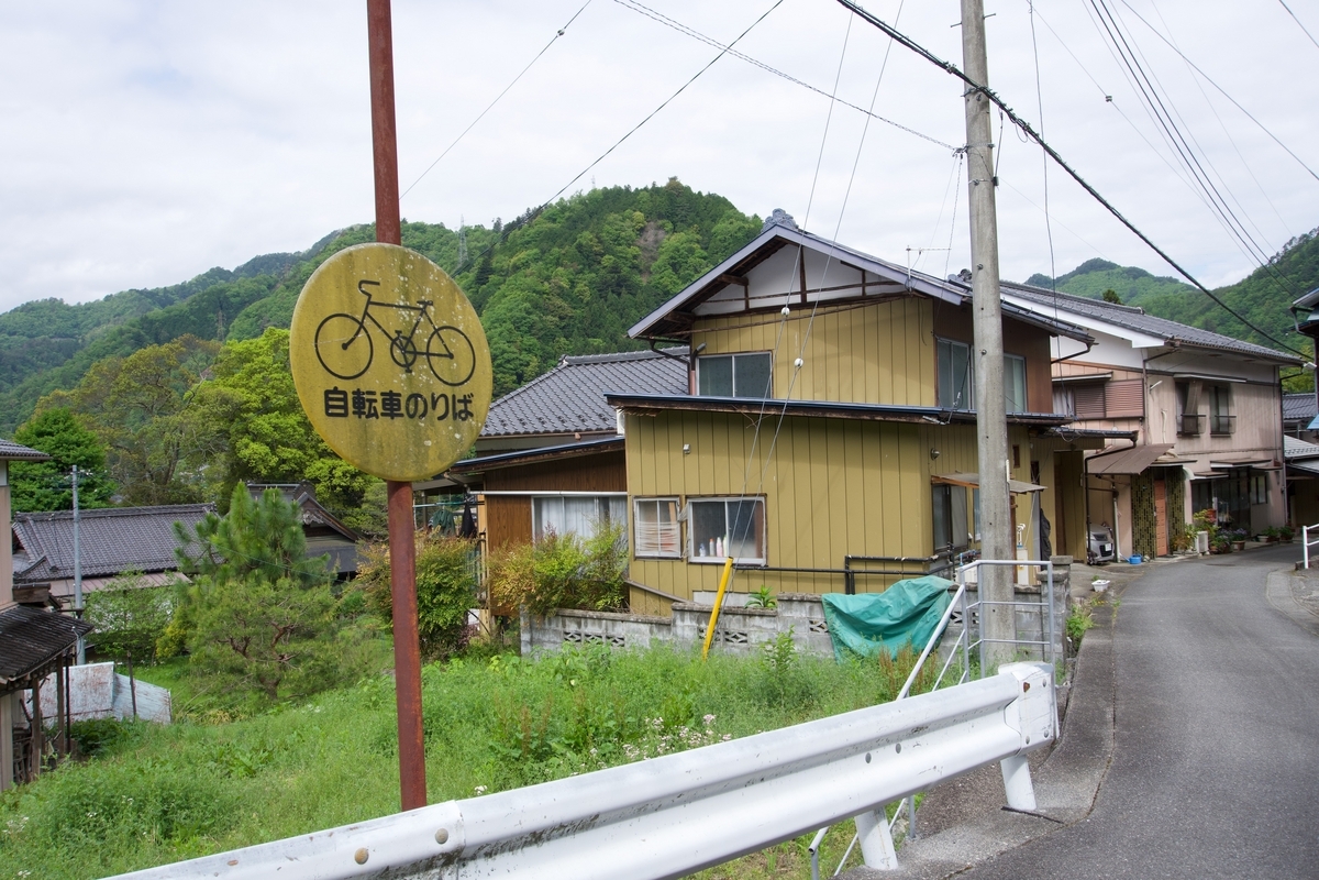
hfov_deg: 61.9
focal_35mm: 30
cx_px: 660
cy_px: 440
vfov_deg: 43.6
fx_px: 1099
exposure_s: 1/250
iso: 160
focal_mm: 20
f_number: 8
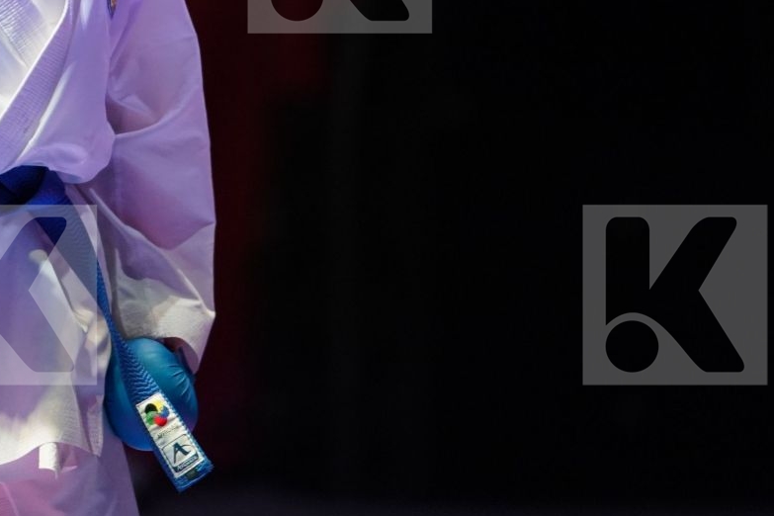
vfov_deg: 3.0
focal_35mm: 460
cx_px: 5
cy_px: -56
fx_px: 9889
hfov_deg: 4.5
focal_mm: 200
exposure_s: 1/1000
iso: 3200
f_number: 2.8
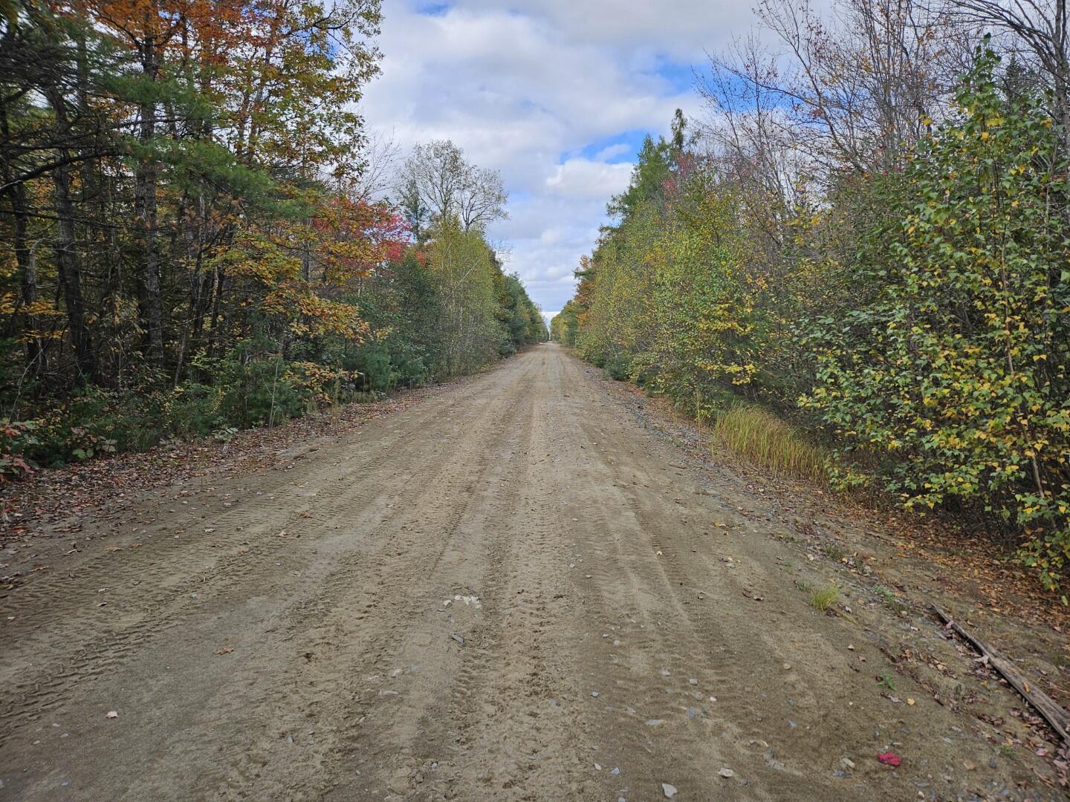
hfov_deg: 73.9
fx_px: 711
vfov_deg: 58.9
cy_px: 401
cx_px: 535
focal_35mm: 23
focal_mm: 5.4
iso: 25
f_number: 1.8
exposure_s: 1/790
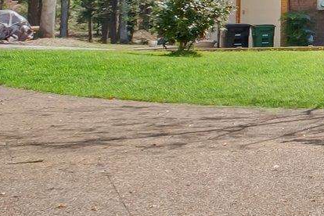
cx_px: 786
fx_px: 756
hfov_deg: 14.7
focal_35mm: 84
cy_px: 19
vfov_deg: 16.0
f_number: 8
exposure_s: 1/1600
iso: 320
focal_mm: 11
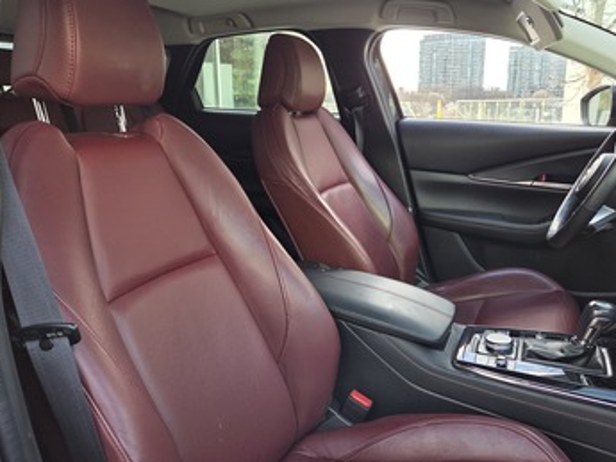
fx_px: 498
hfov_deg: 63.4
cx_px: 320
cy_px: 211
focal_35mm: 28
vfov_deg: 49.7
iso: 50
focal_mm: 5.4
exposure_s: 1/180
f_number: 1.8
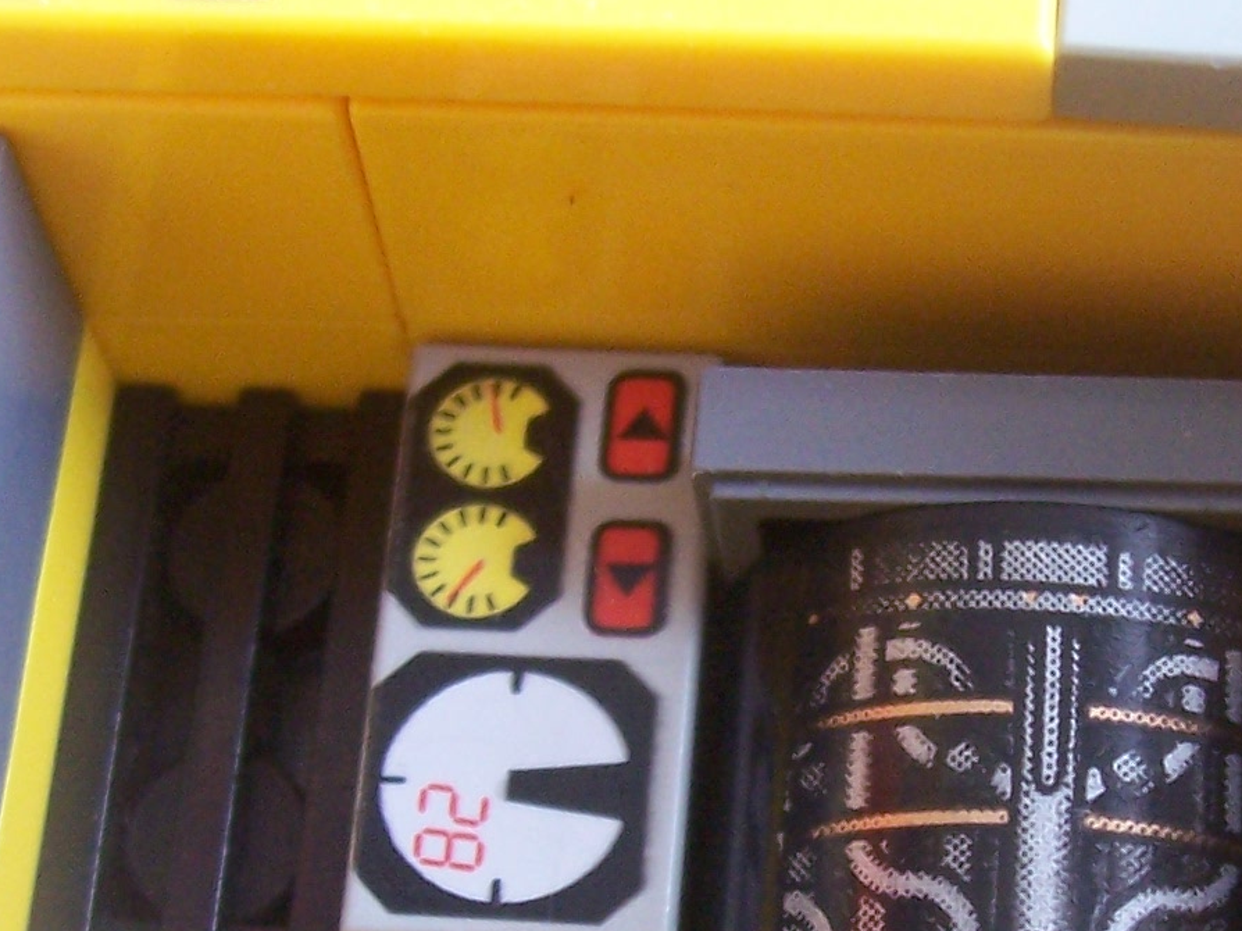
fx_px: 3515
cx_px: 817
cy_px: 685
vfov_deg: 15.0
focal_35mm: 98
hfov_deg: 20.0
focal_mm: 5.6
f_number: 2.7
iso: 160
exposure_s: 1/15
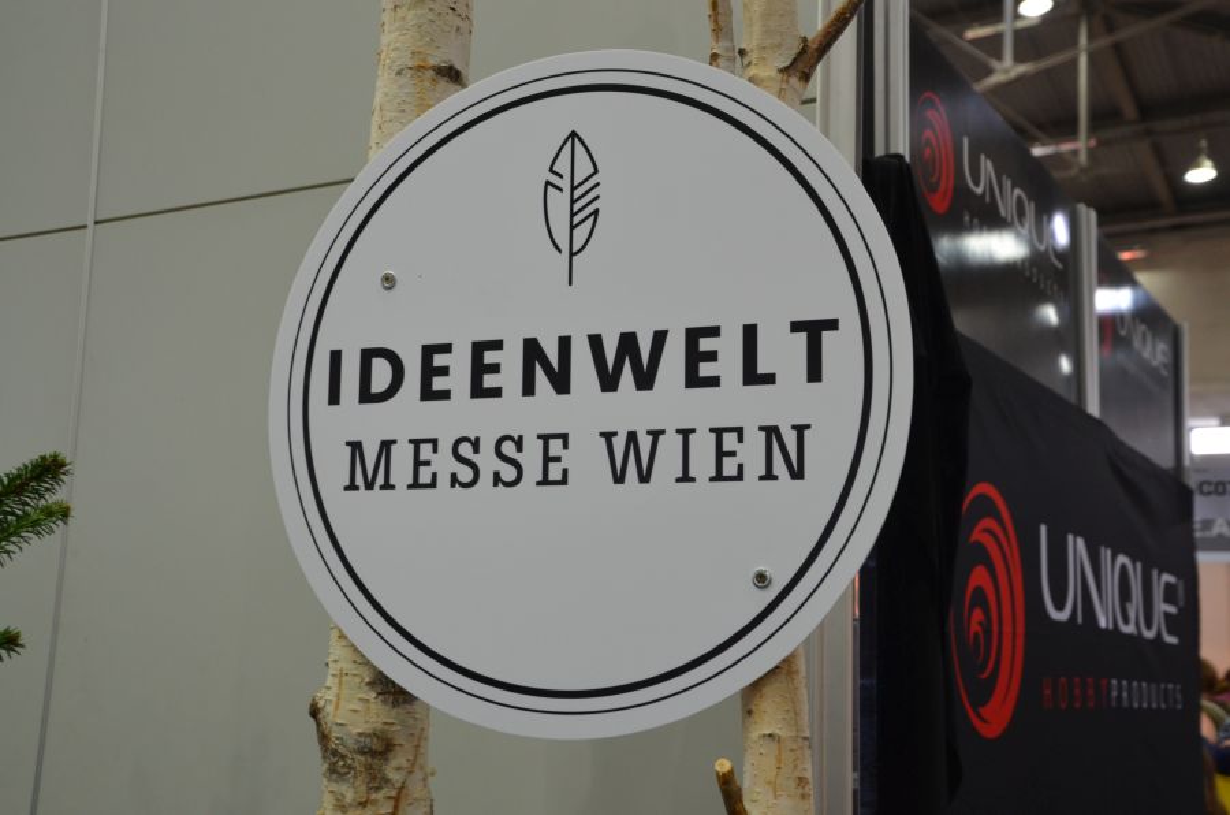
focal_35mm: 46
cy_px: 408
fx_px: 1585
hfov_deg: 42.4
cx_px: 615
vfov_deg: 28.8
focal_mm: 31
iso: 800
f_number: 4
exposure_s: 1/50
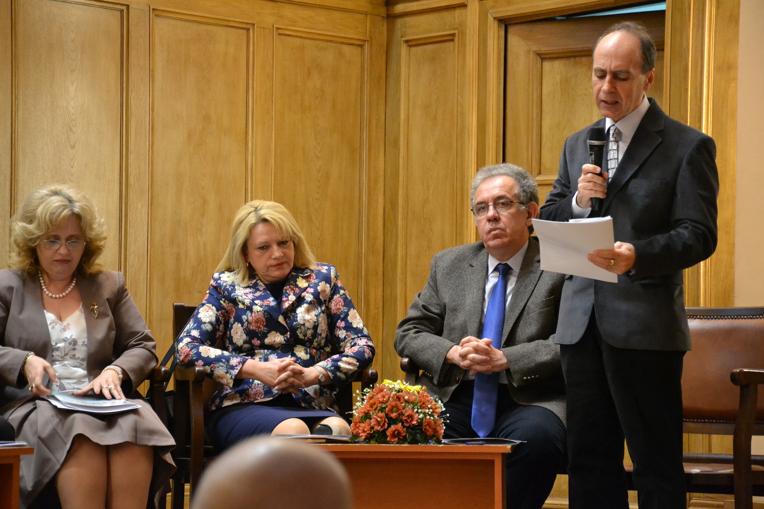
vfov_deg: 11.4
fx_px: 2546
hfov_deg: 17.1
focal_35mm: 120
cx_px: 382
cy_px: 254
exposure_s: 1/30
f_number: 5.6
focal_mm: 80
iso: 3200
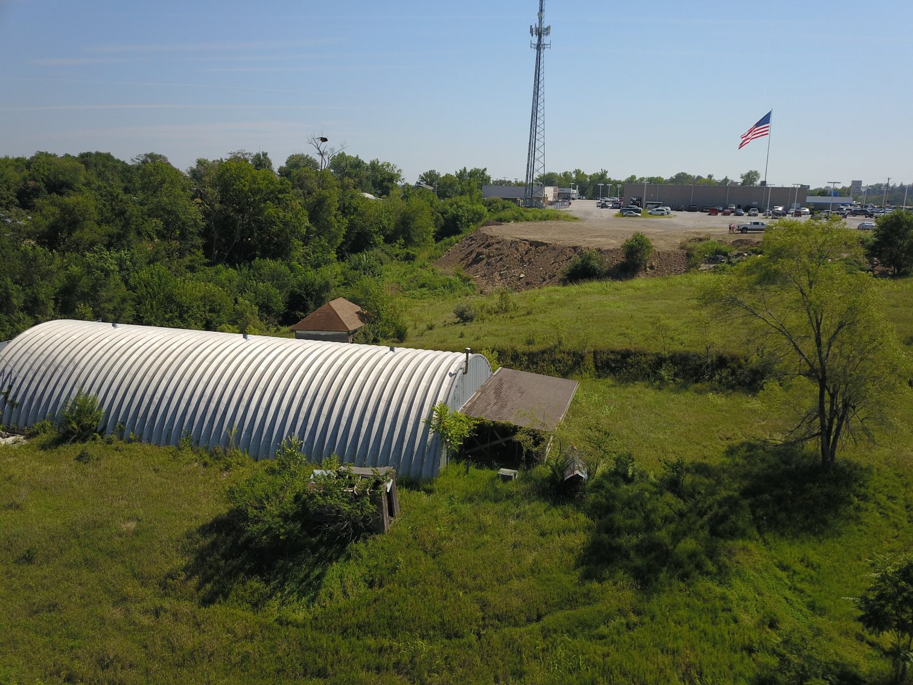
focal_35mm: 26
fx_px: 686
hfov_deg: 67.3
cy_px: 342
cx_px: 456
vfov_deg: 53.1
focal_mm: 4.73
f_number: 2.2
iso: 100
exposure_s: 1/1736
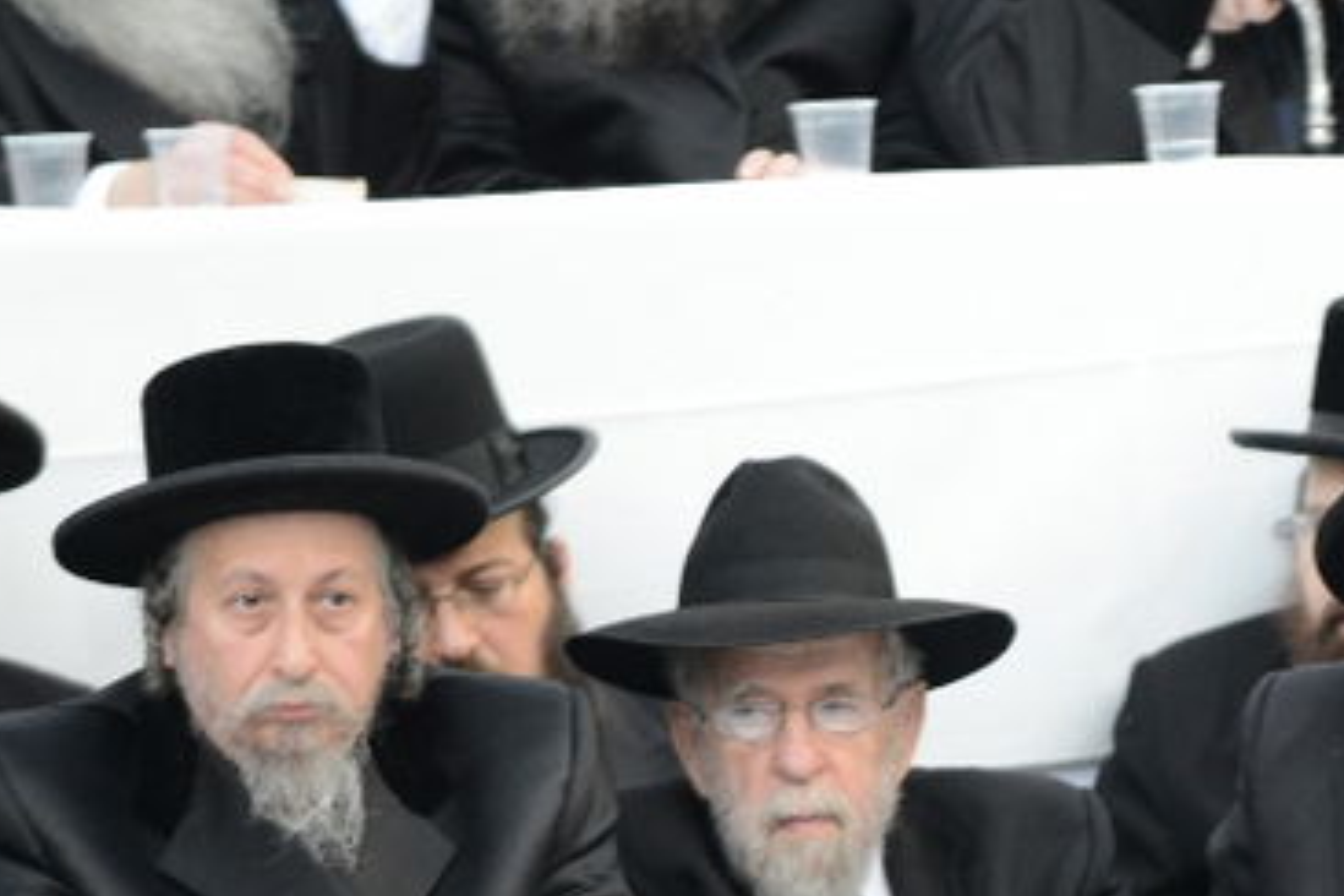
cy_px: 975
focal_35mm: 766
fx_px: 28595
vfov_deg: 1.8
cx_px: 1807
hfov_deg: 2.7
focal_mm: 200
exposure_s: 1/400
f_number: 5
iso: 1250
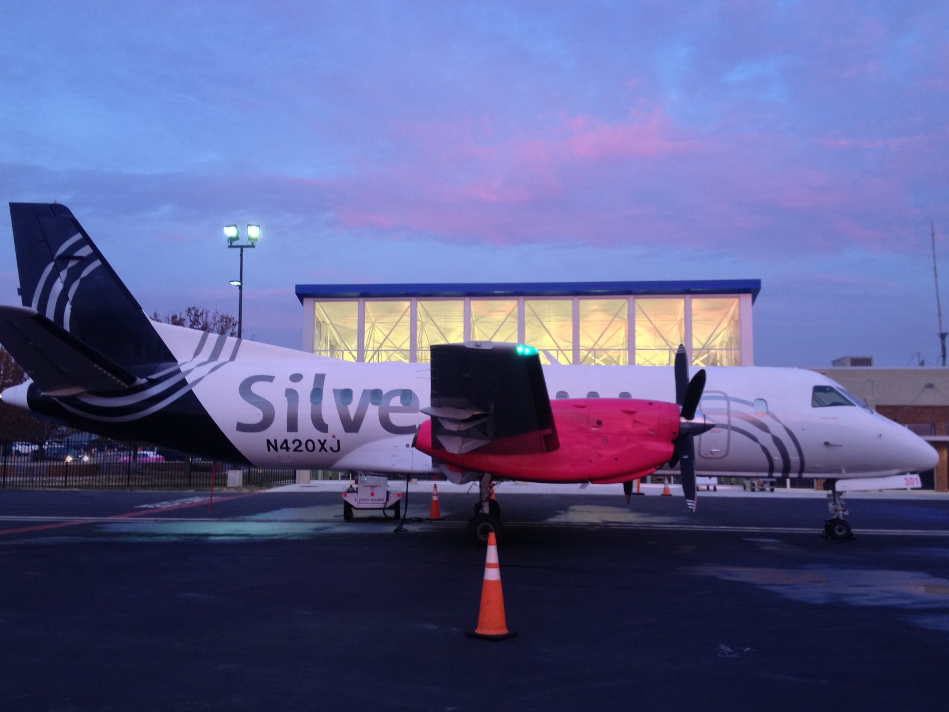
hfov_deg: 50.1
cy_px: 353
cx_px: 460
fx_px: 1014
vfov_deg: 38.7
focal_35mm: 37
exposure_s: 1/20
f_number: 2.4
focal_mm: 4.28
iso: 100
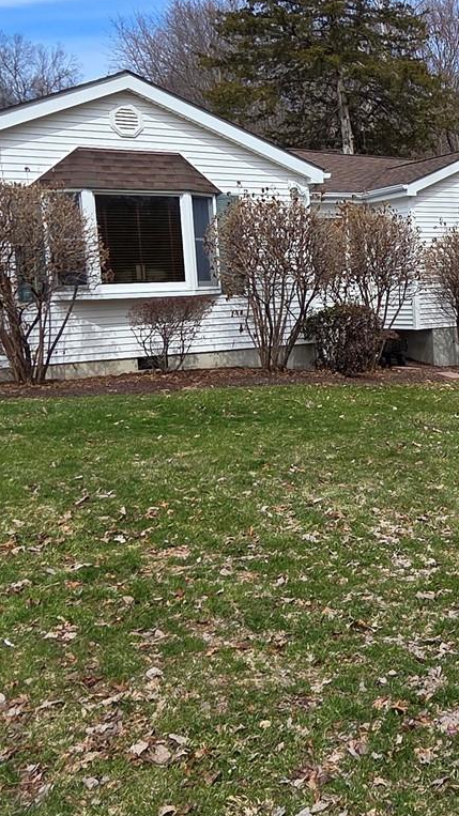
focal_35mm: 38
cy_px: 343
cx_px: 527
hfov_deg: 27.9
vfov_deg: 52.6
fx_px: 822
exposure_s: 1/1659
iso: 50
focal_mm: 2.2
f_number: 2.2
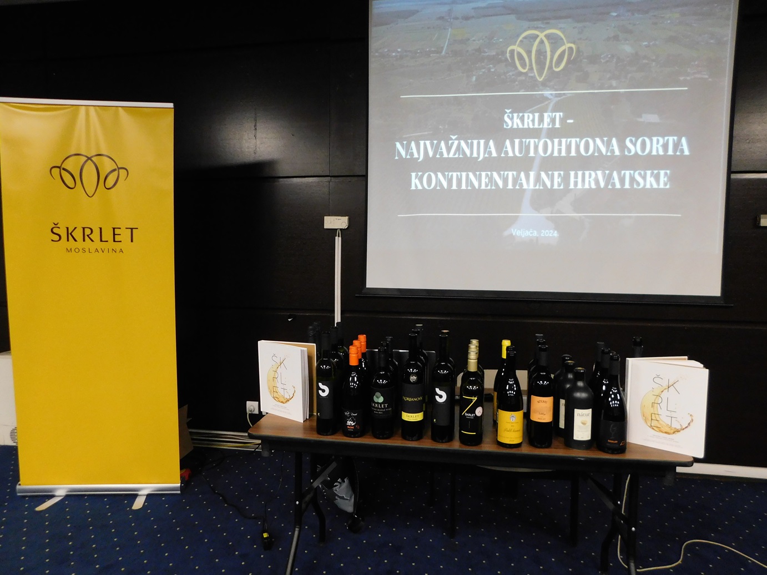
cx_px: 384
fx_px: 510
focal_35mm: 23
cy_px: 288
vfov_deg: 58.9
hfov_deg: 73.9
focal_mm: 4
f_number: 3
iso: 450
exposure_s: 1/30
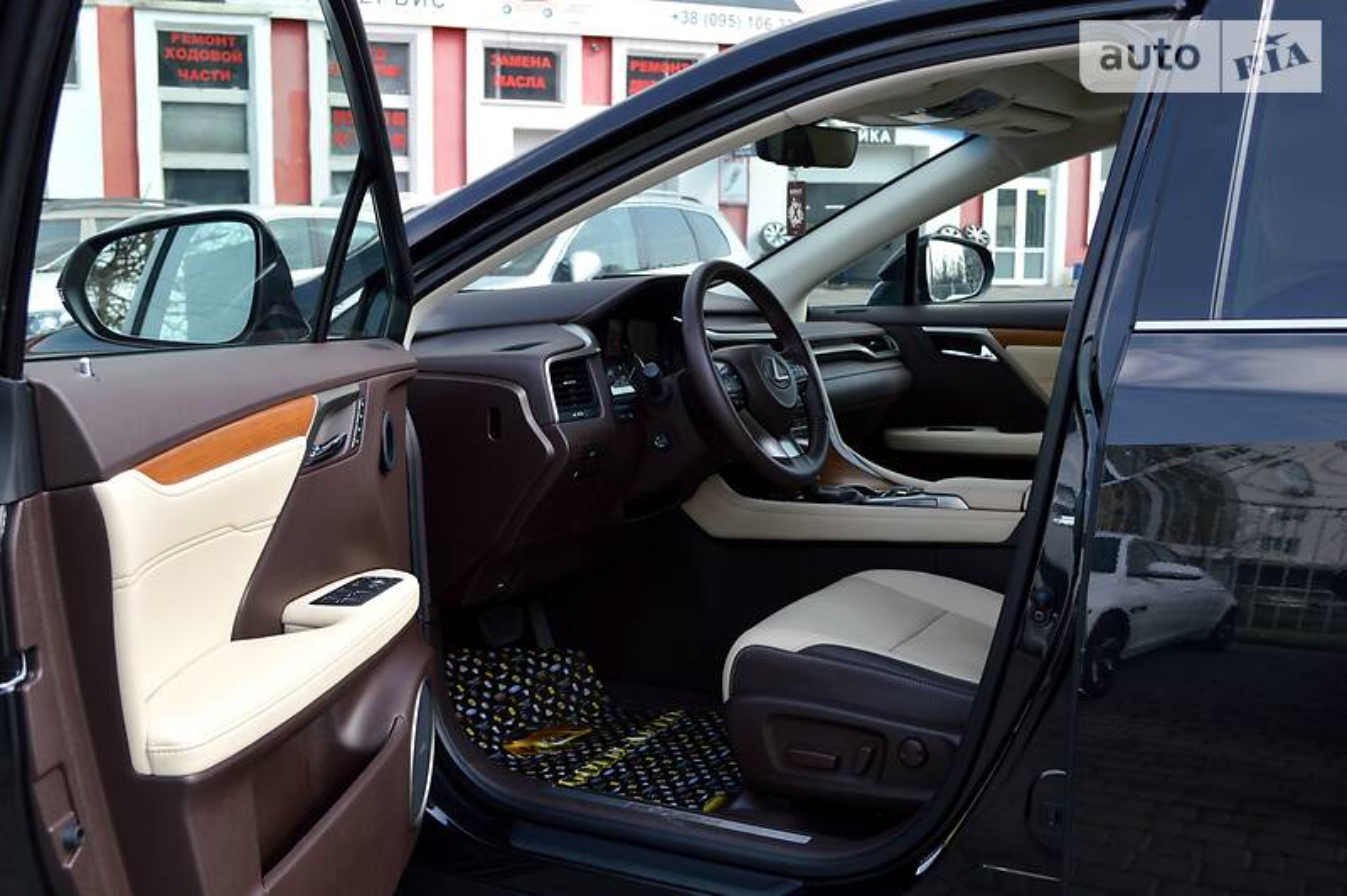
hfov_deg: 49.6
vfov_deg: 34.2
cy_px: 448
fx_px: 1458
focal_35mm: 39
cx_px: 674
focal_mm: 26
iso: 110
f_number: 5.6
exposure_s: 1/125
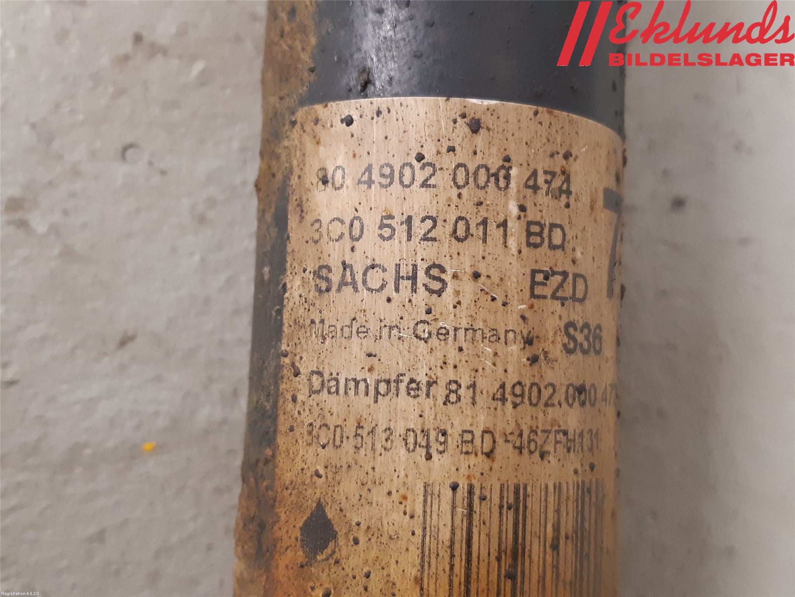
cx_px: 398
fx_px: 597
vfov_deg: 53.1
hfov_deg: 67.3
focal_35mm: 26
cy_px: 298
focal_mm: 3.93
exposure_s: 1/25
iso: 250
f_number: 1.7
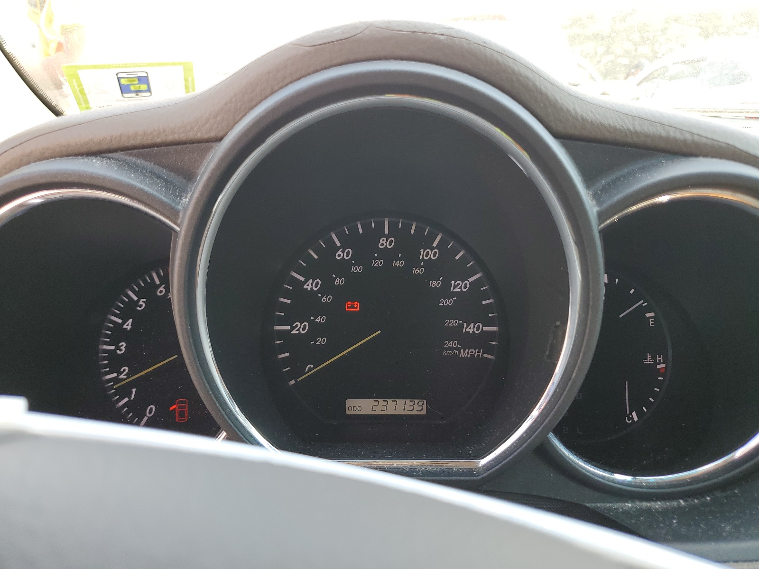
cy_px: 284
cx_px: 380
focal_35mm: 26
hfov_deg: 67.3
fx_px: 570
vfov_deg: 53.1
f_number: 1.5
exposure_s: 1/179
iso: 50
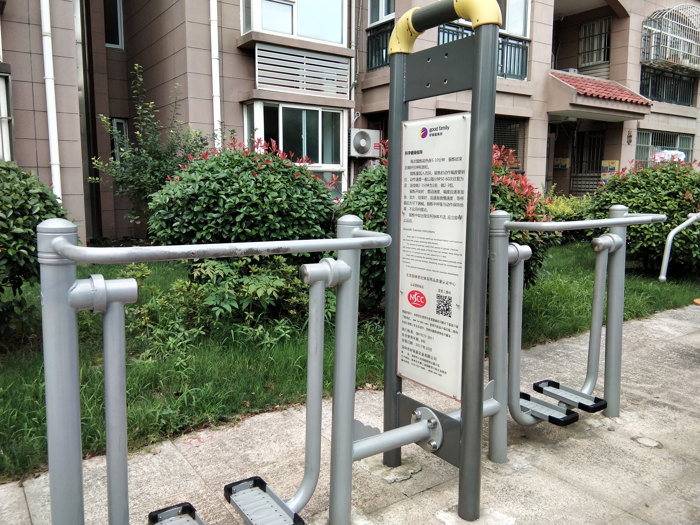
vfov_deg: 45.4
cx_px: 350
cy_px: 262
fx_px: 627
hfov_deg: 58.4
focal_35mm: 31
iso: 50
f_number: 2.2
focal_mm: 3.69
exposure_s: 1/305
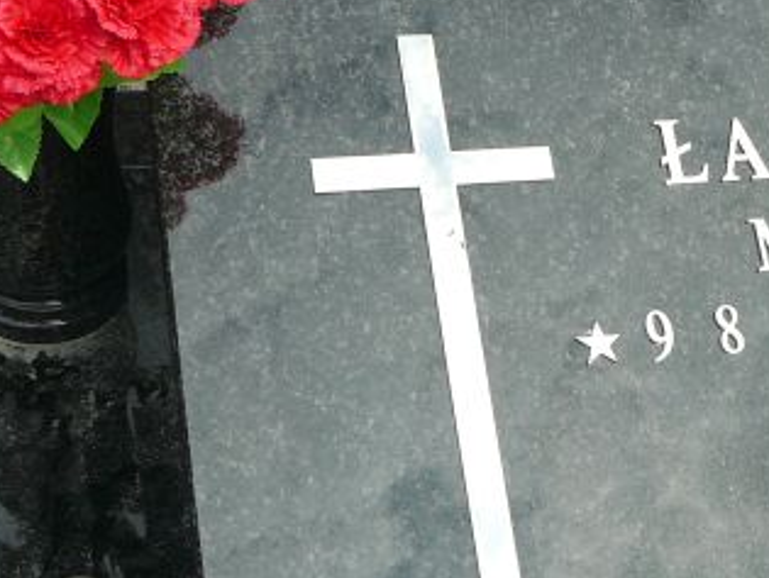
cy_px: 312
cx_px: 725
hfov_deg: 26.3
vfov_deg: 20.8
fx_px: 1579
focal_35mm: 71
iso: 80
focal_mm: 5.2
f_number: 5
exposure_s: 1/400
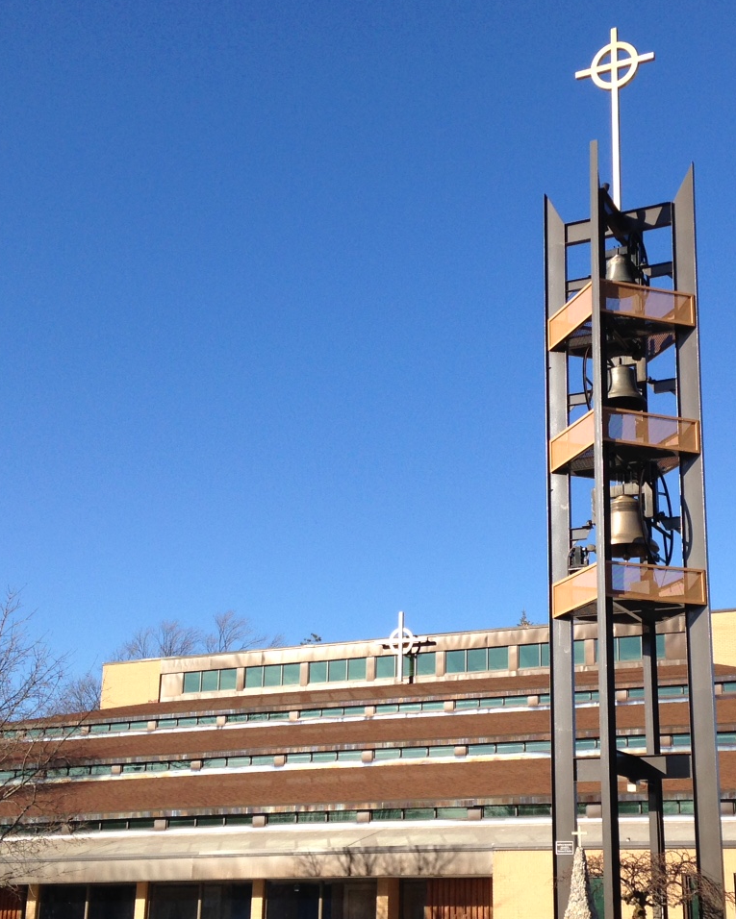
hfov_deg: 27.5
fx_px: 1497
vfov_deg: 34.1
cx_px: 455
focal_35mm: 55
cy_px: 530
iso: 50
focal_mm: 4.12
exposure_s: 1/1355
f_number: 2.4
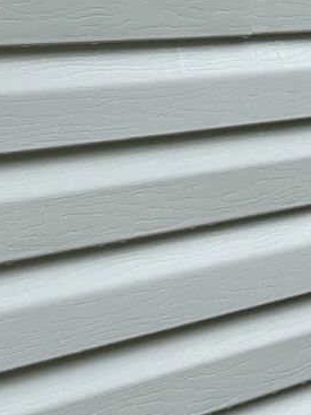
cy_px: -147
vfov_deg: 13.1
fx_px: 1738
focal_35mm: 145
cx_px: 564
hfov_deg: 9.7
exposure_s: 1/2358
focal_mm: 5.1
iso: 50
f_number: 1.6
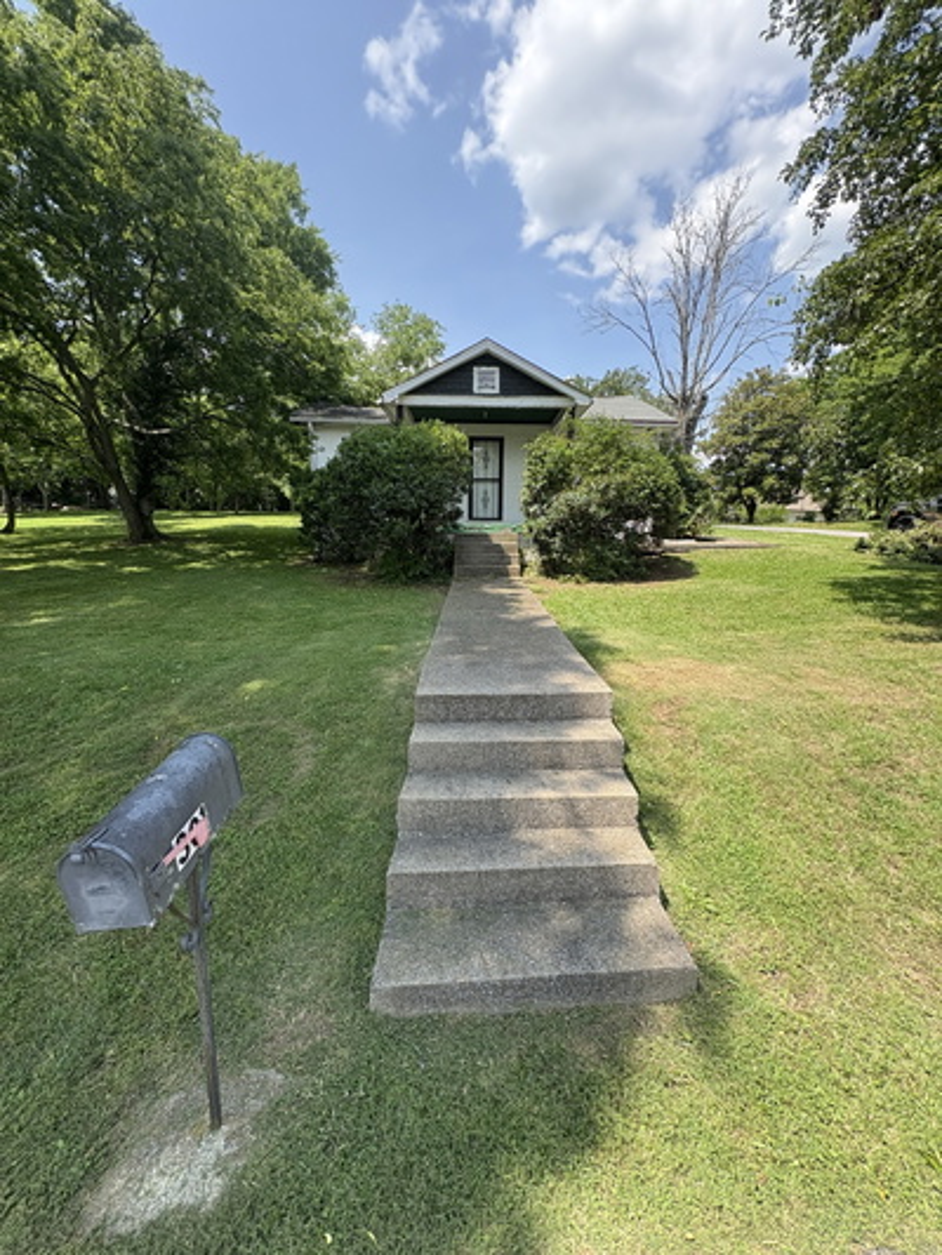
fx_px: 508
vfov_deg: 102.1
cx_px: 471
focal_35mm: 14
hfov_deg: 85.7
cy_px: 628
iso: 50
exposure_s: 1/600
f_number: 2.2
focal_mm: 2.22
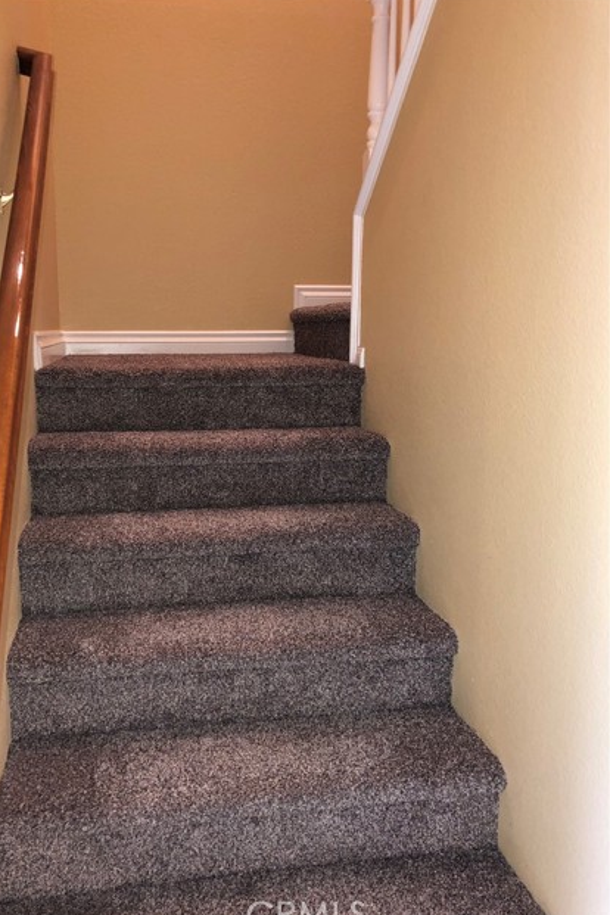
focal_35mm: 30
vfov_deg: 61.9
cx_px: 258
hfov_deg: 43.5
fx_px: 762
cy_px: 464
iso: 100
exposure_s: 1/12
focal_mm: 3.99
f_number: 1.8
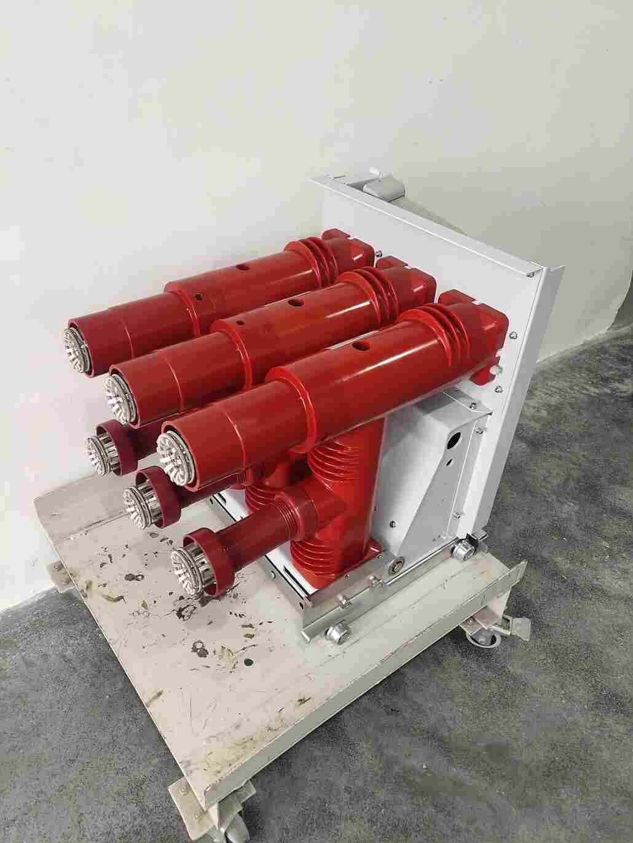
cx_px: 316
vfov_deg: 60.0
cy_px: 422
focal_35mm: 30
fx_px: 731
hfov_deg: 46.8
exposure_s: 1/50
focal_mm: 4.35
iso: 238
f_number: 1.8
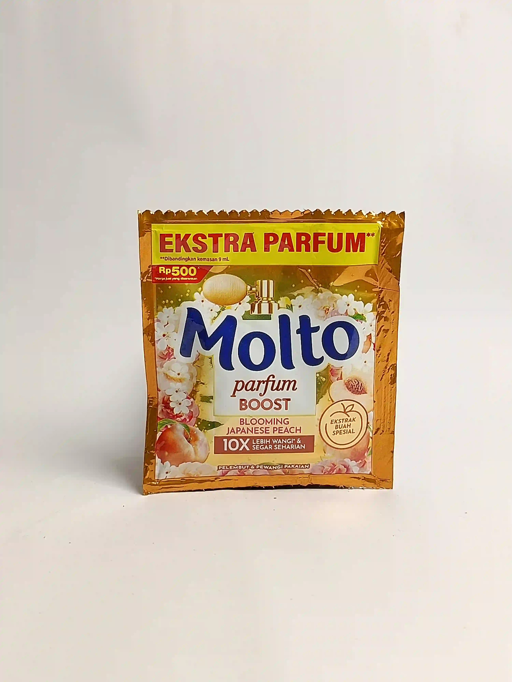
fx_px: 927
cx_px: 256
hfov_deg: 30.9
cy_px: 341
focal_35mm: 47
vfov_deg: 40.4
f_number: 1.7
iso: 107
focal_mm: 5.24
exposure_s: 1/100
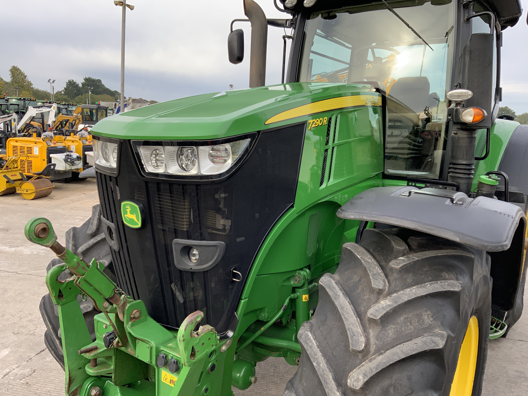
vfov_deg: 48.2
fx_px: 442
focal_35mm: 29
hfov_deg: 61.7
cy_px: 198
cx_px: 264
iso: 16
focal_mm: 3
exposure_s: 1/289
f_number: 1.8
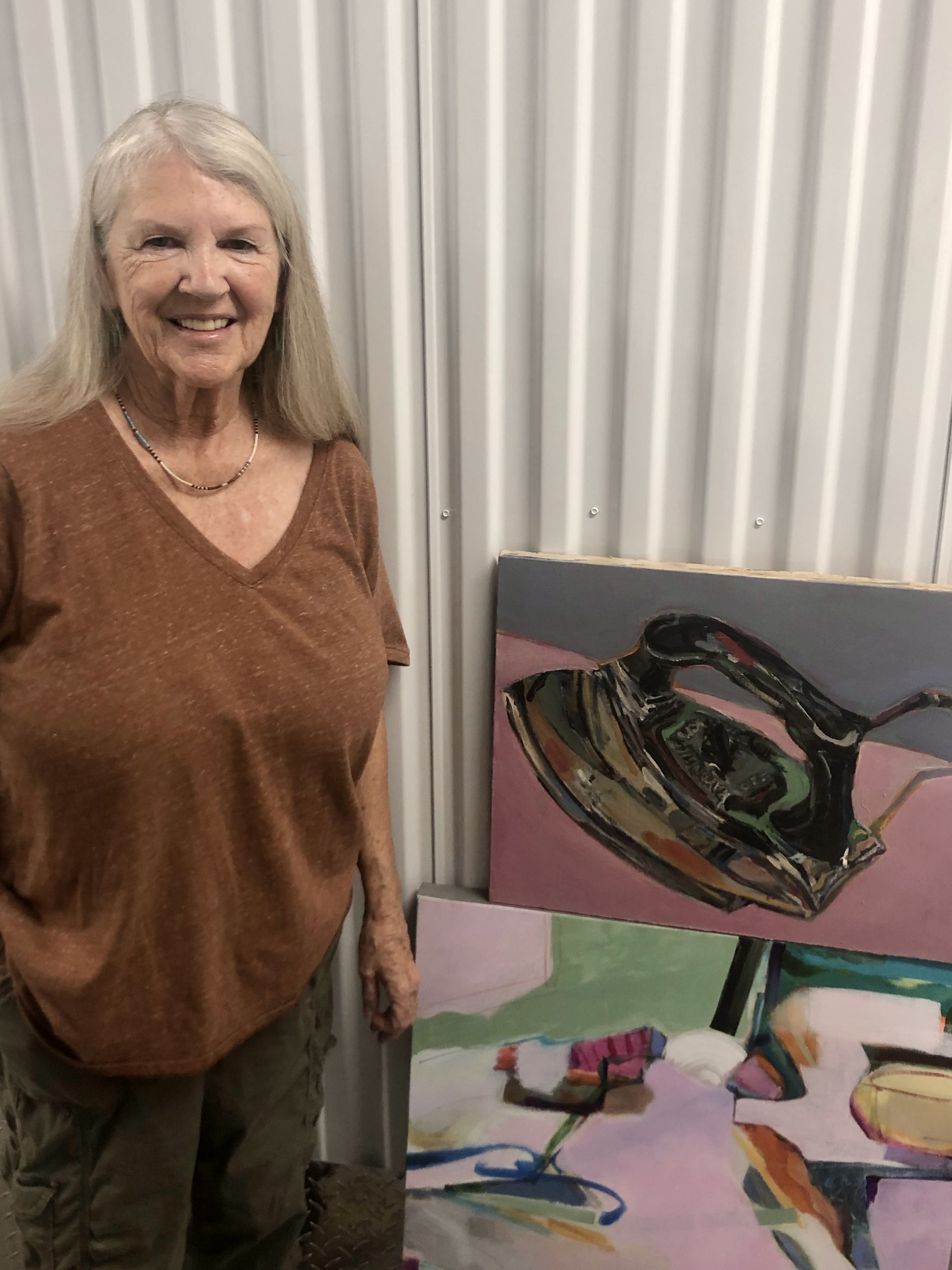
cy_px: 635
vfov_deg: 63.4
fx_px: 1027
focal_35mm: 28
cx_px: 476
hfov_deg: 49.7
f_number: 1.8
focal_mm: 4
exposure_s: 1/25
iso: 40
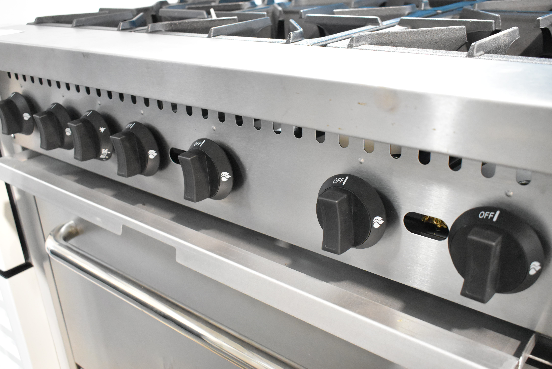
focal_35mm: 36
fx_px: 552
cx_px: 276
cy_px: 184
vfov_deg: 36.9
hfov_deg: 53.1
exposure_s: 1/80
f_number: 4.5
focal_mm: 24
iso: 6400
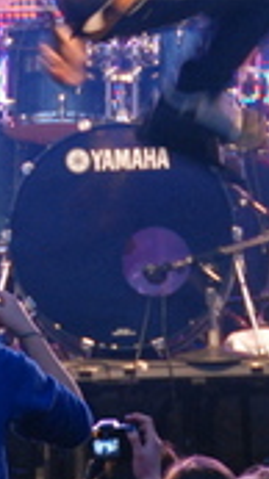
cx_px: -3
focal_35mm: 667
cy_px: -161
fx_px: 8480
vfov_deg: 3.2
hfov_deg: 1.8
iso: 800
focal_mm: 105
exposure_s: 1/60
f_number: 5.6
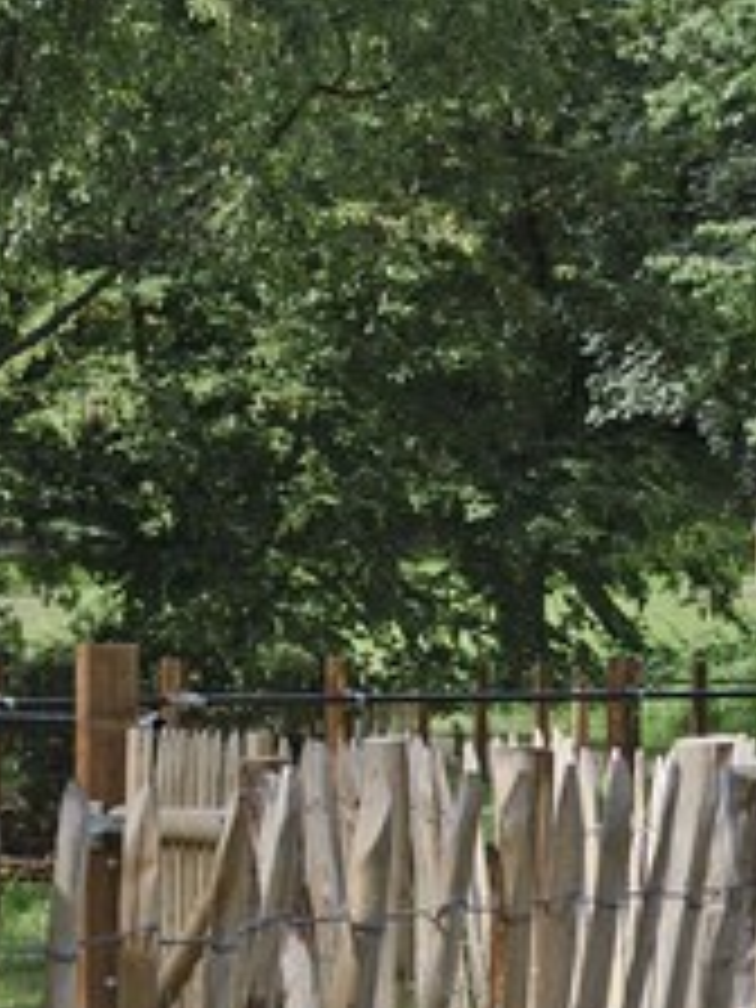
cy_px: 864
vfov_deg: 12.7
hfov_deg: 9.4
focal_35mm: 154
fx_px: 4484
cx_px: 1030
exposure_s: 1/320
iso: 400
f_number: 9
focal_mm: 62
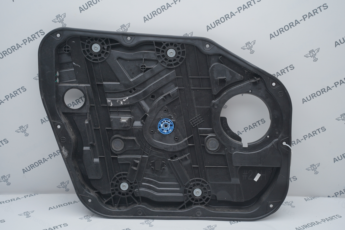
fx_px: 450
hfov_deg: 41.9
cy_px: 115
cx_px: 172
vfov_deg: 28.6
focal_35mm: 47
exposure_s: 1/160
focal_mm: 47
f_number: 6.3
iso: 500
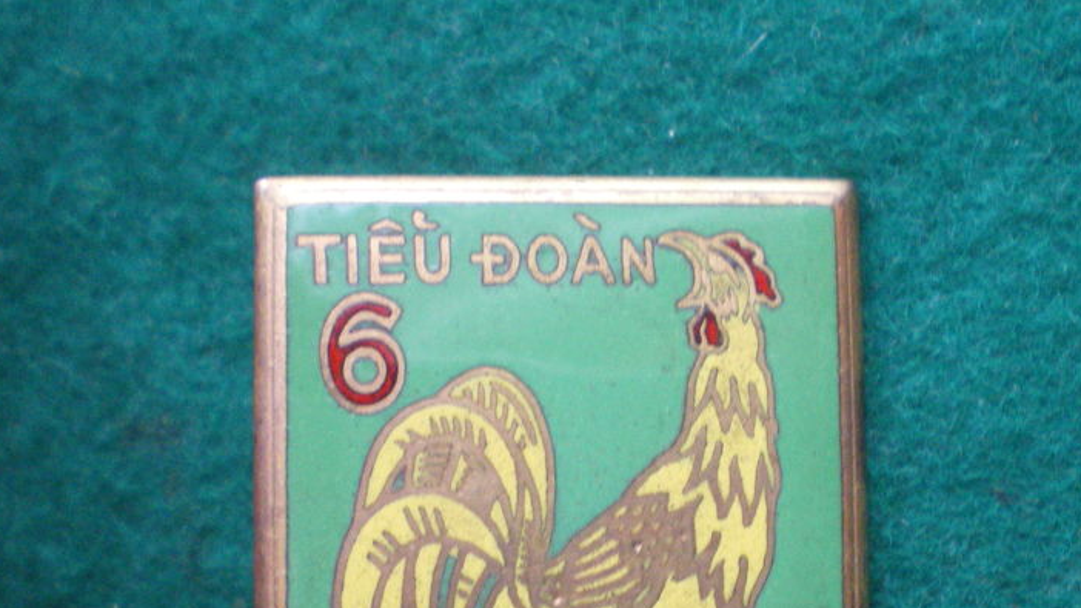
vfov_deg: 20.0
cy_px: 540
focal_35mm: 59
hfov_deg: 35.4
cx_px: 601
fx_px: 1691
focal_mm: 6.3
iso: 400
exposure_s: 1/30
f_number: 3.1
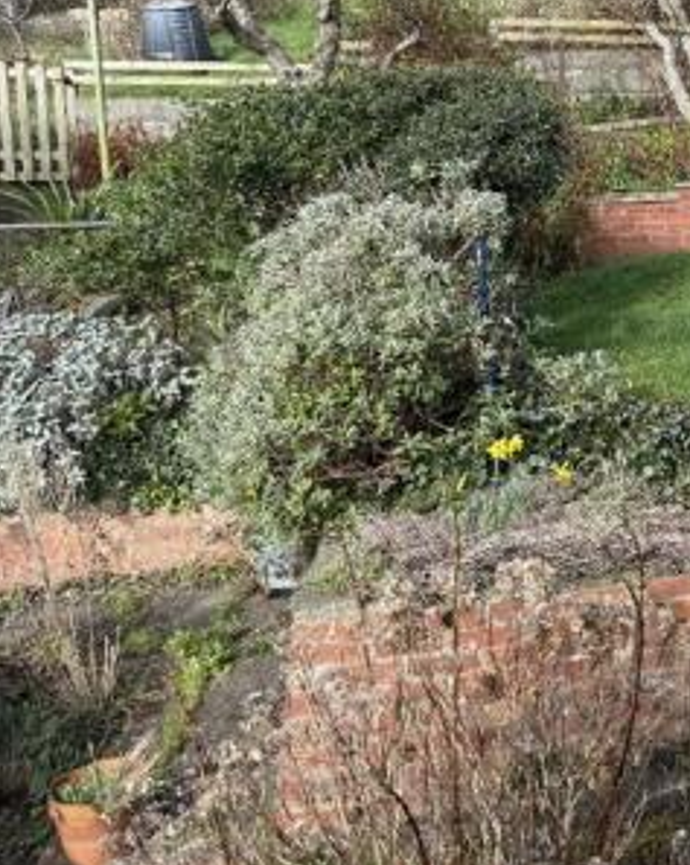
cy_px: 237
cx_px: 825
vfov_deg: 39.5
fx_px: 1176
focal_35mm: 46
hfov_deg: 28.5
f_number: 1.78
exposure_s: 1/1410
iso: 80
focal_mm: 6.76
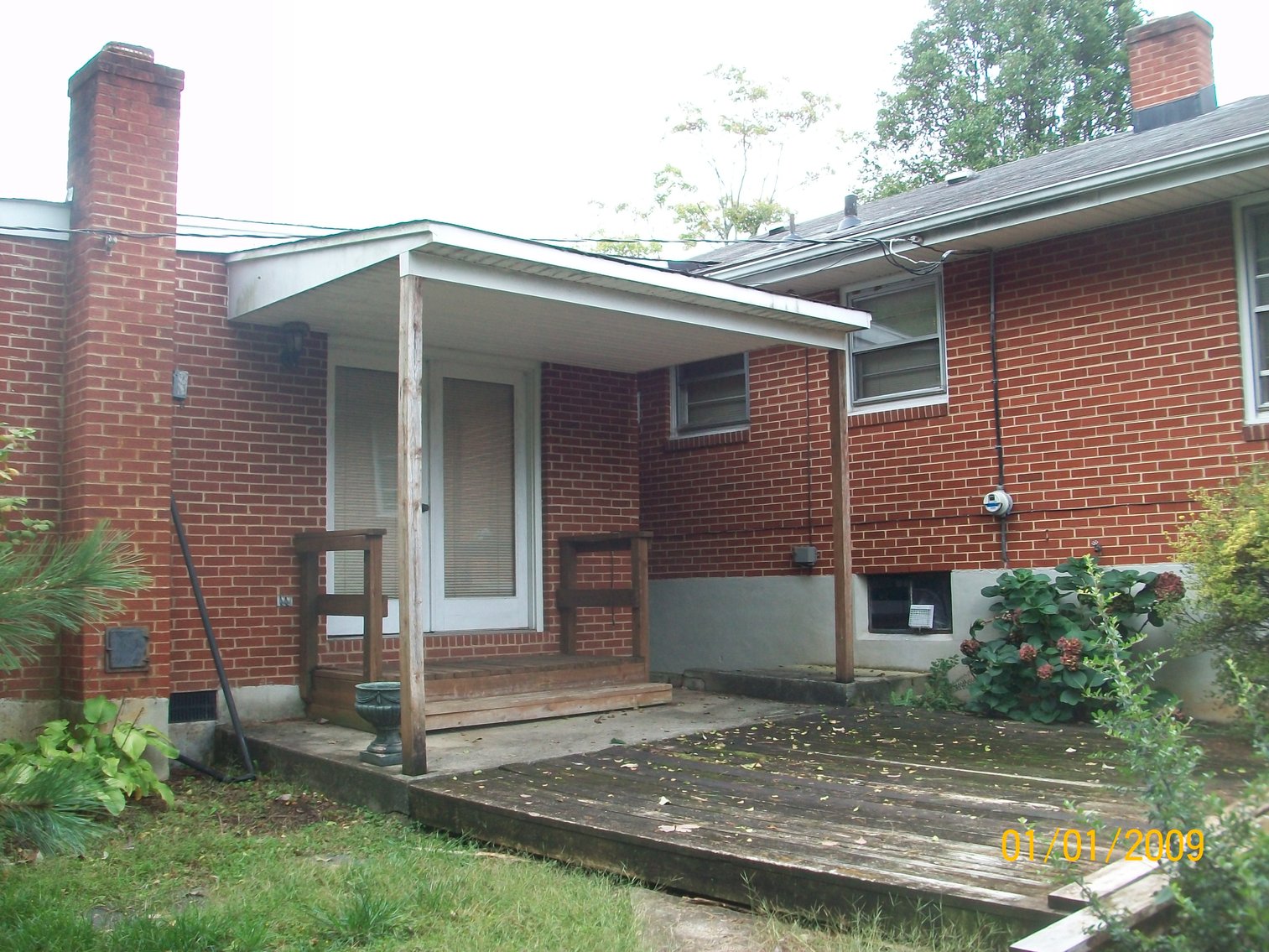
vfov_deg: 41.8
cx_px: 634
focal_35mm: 34
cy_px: 476
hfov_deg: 54.0
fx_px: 1247
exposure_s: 1/125
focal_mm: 5.7
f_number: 2.8
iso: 80
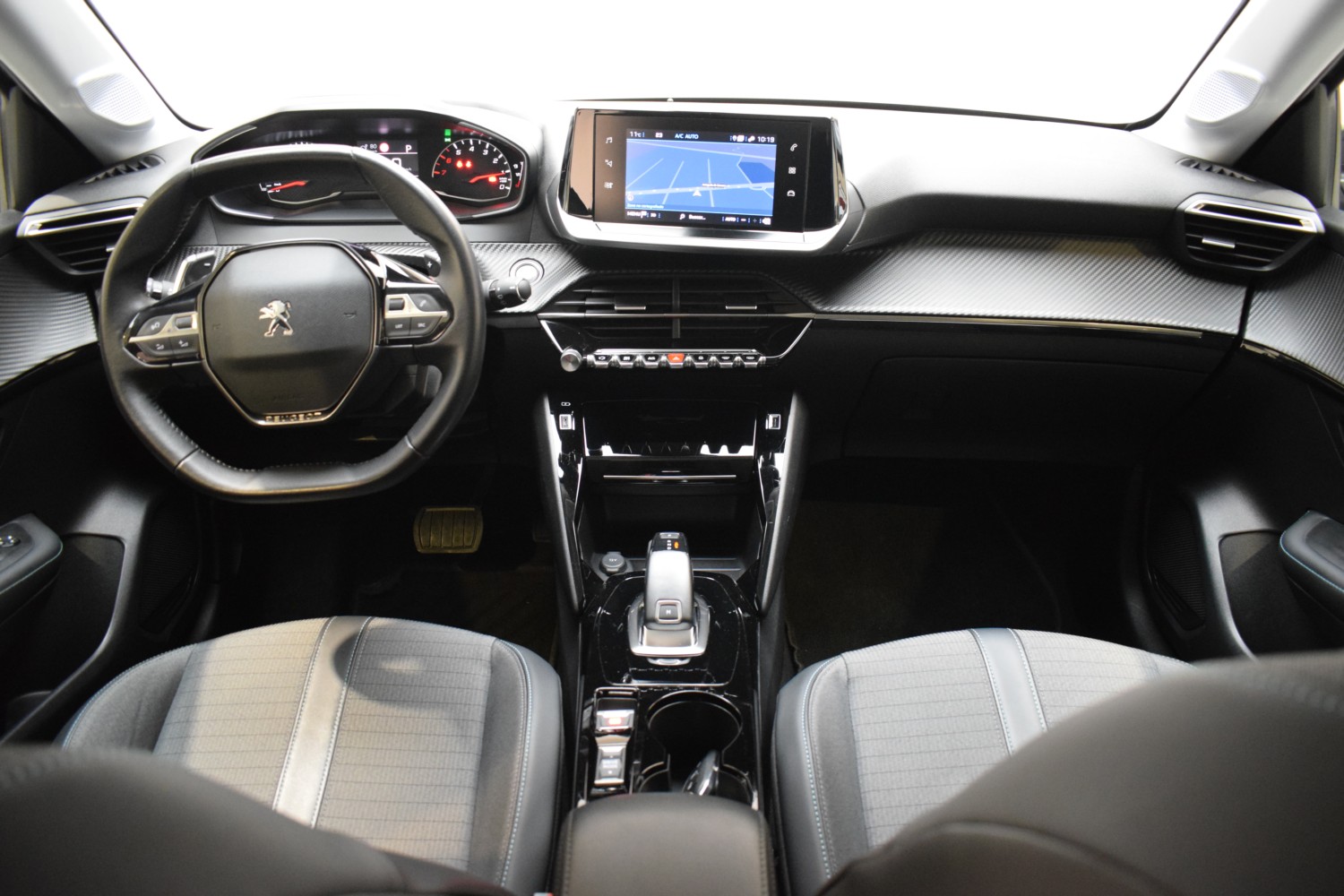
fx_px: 1008
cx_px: 672
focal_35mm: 27
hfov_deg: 67.4
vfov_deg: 47.9
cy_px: 448
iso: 3200
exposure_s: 1/25
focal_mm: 18
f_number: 3.5
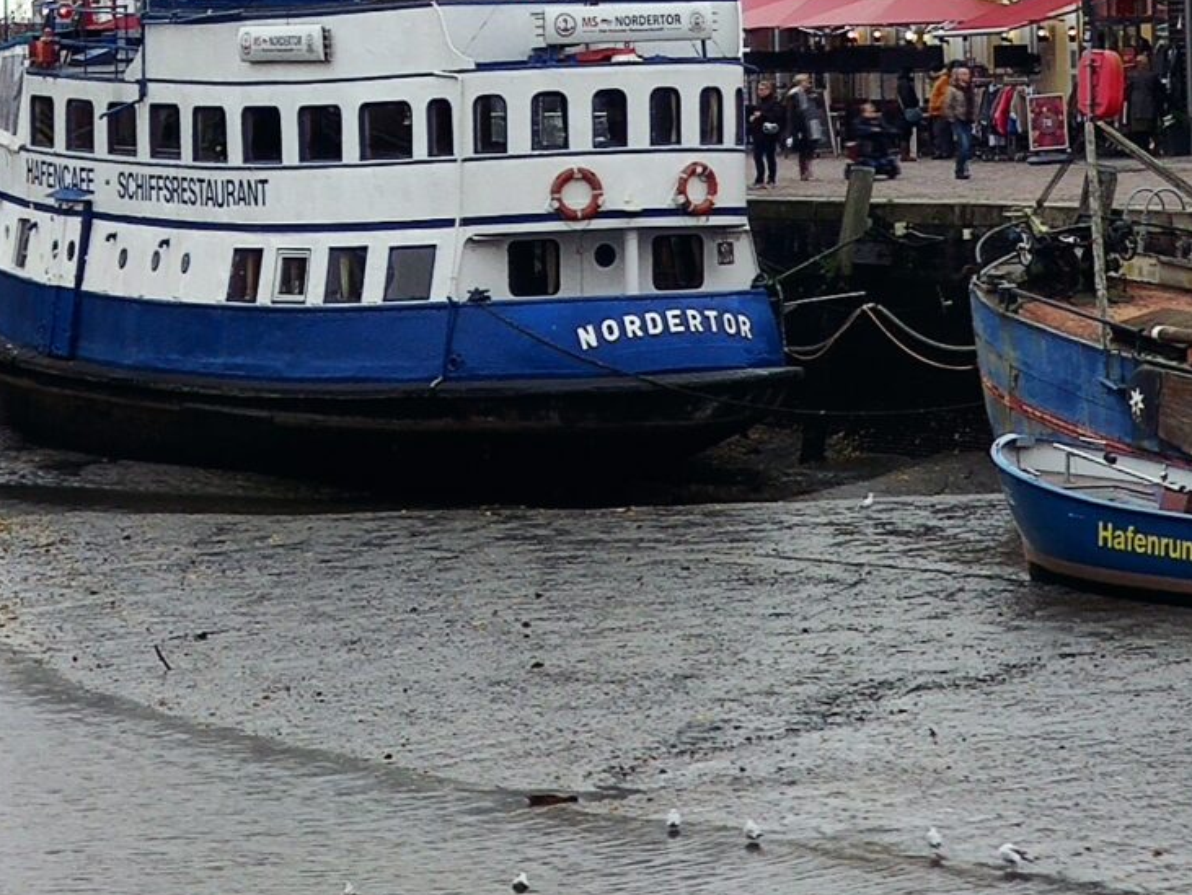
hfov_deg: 10.8
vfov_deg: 8.1
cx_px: 323
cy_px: -178
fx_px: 6270
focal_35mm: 182
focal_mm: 5.54
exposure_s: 1/100
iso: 149
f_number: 2.4
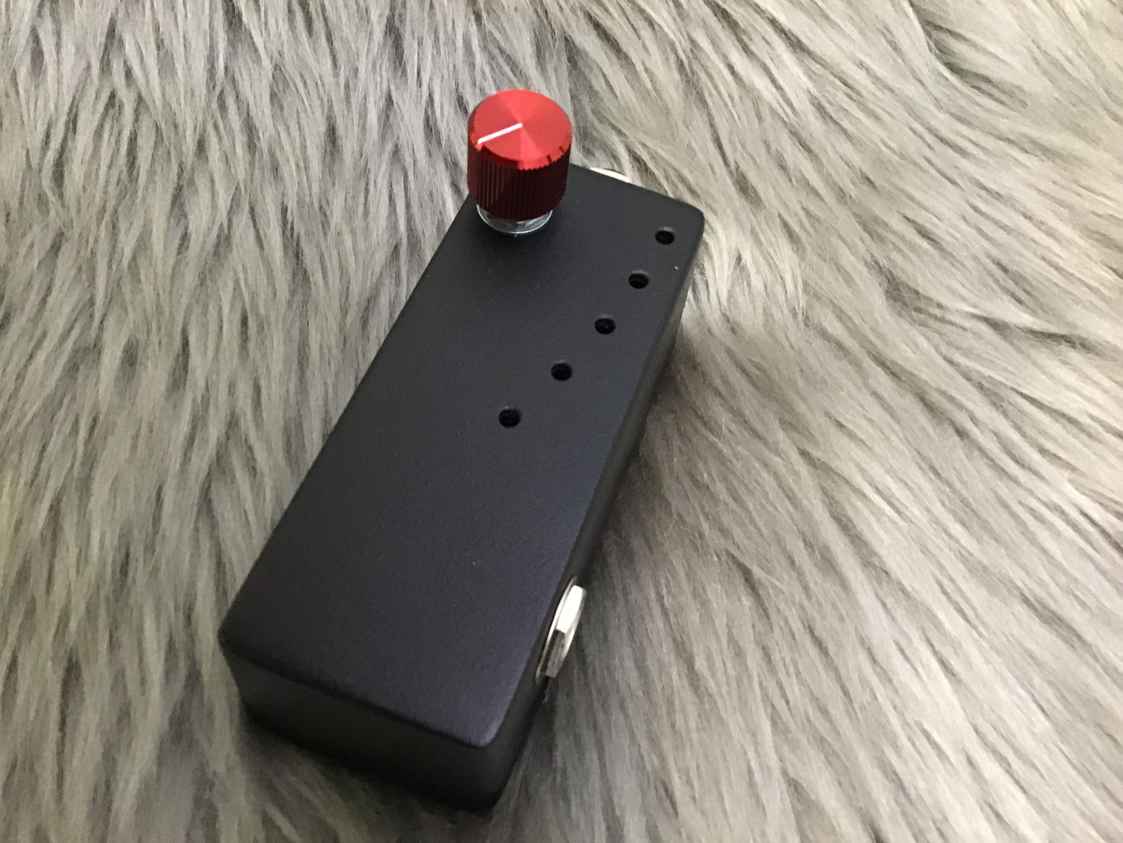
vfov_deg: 45.4
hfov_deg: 58.4
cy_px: 422
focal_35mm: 31
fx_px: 1006
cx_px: 562
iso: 250
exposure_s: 1/15
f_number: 2.4
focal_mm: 3.3
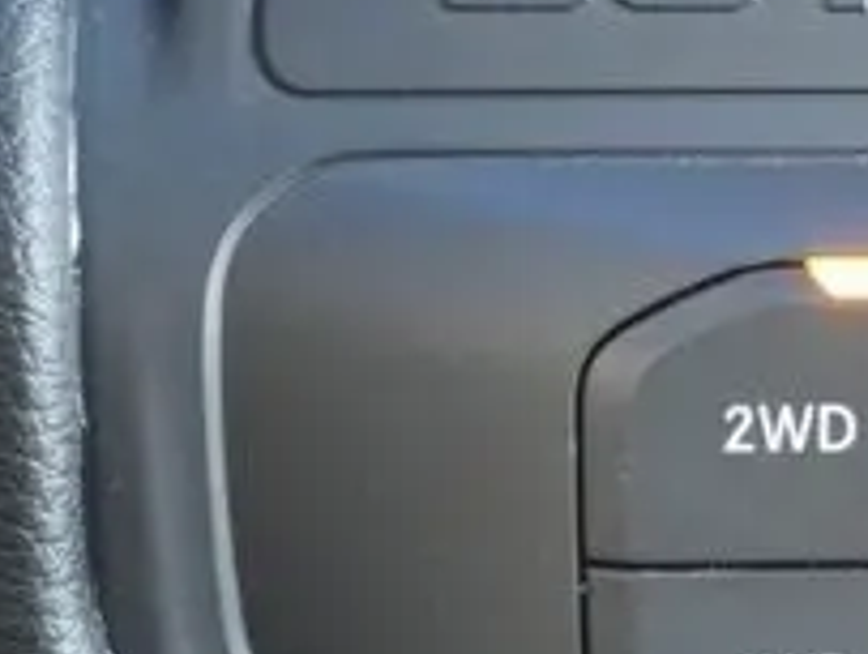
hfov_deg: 7.9
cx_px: 1112
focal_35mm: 246
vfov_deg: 6.1
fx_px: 6179
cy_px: 276
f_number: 5.6
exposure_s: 1/60
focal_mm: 39
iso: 3200
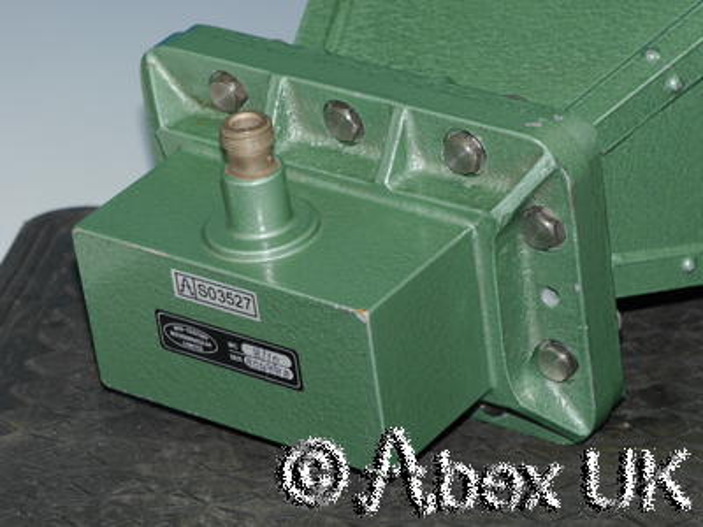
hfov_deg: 12.8
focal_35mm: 154
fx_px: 3128
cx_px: 352
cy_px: 264
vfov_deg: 9.6
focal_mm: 77
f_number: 11
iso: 400
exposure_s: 1/60
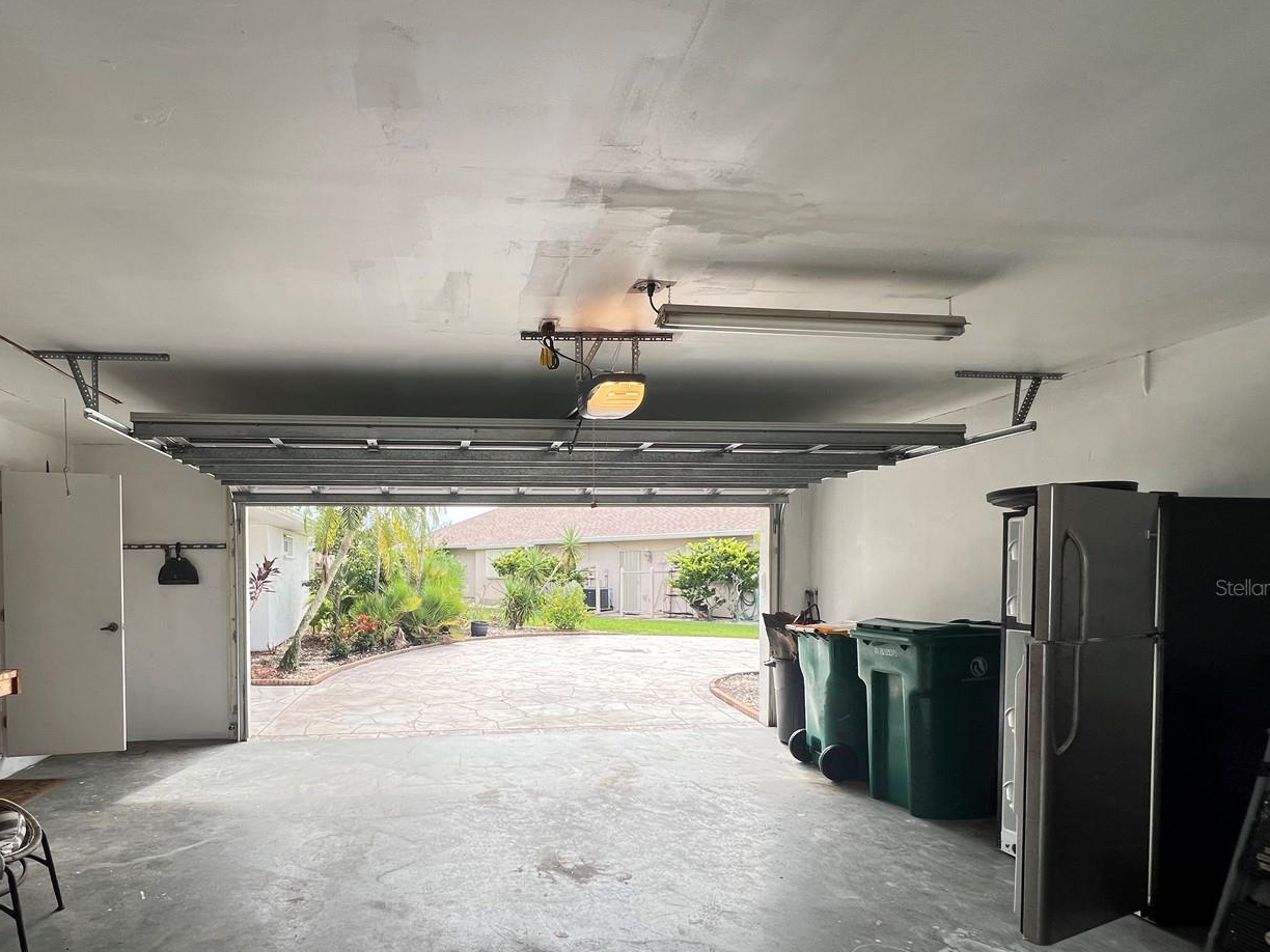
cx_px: 484
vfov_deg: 73.6
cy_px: 587
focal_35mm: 17
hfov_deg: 89.4
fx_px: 624
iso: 32
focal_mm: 1.57
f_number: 1.8
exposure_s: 1/215
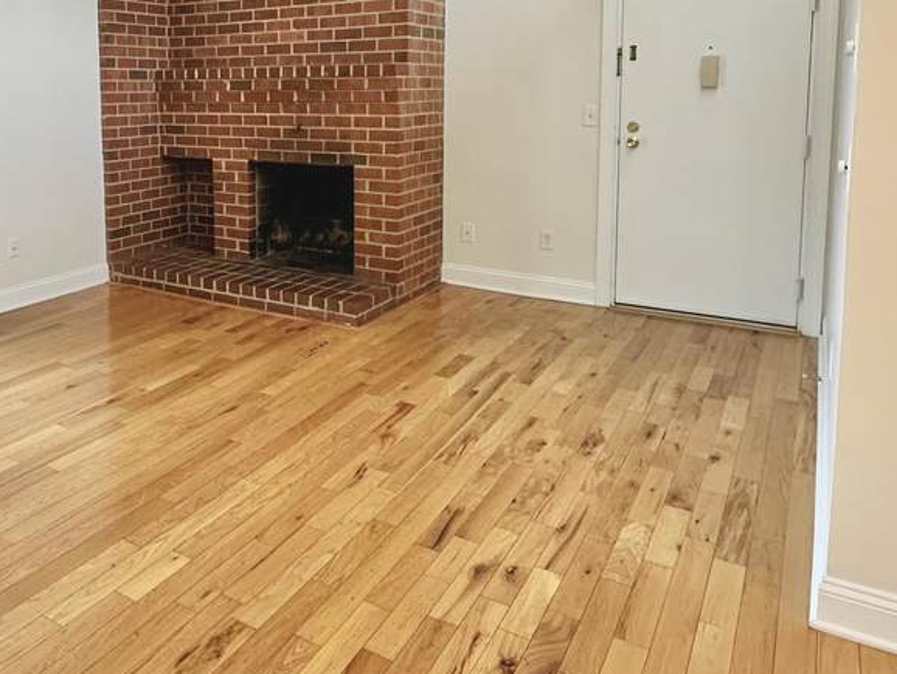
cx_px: 244
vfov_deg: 44.1
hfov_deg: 56.0
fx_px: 804
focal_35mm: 31
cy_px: 172
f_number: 2.2
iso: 250
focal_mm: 2.22
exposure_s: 1/120
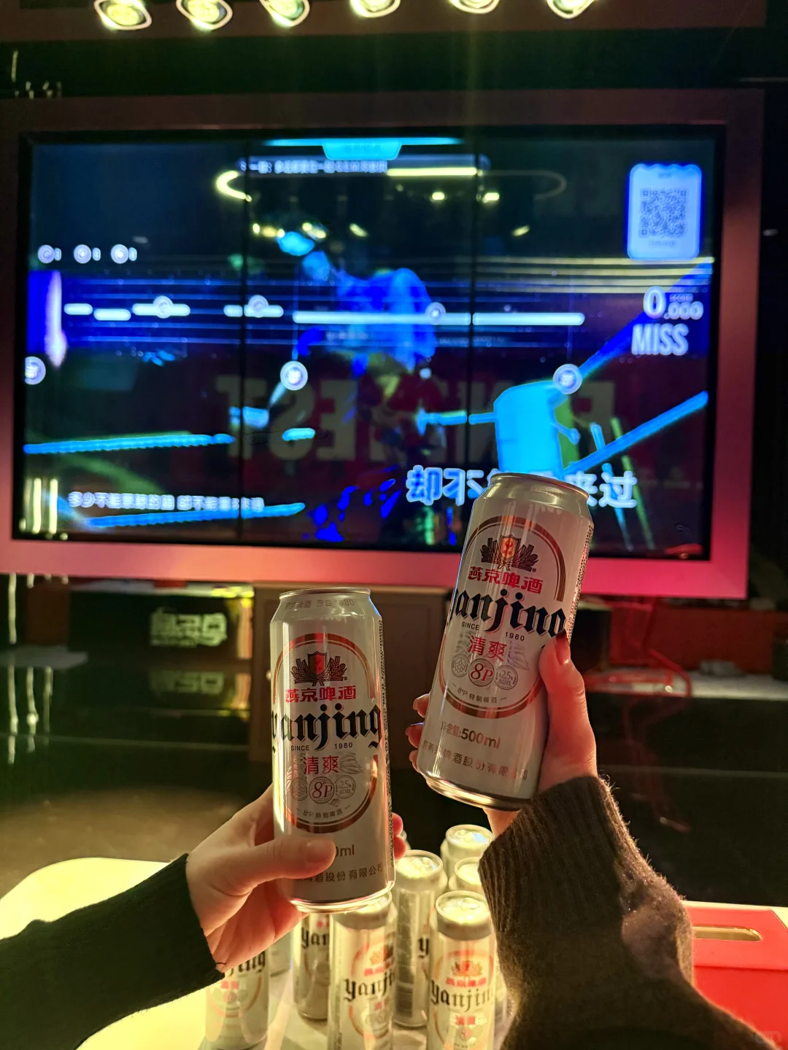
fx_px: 728
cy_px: 525
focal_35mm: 24
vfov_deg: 71.6
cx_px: 394
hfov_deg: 56.8
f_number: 1.78
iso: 800
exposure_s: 1/58
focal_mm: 6.76
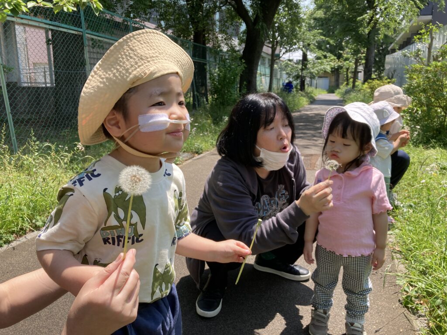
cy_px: 168
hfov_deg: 63.4
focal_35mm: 28
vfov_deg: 49.7
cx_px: 224
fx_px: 362
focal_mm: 3.99
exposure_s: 1/546
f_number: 1.8
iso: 20
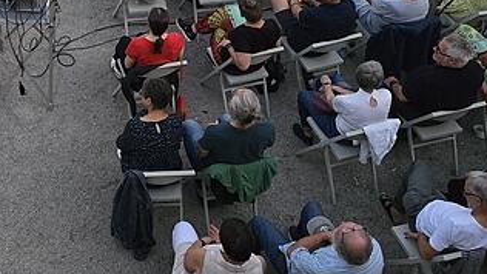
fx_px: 853
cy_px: -118
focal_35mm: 66
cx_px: 25
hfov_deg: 30.1
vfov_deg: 16.8
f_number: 1.7
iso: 1600
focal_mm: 6.3
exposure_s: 1/100
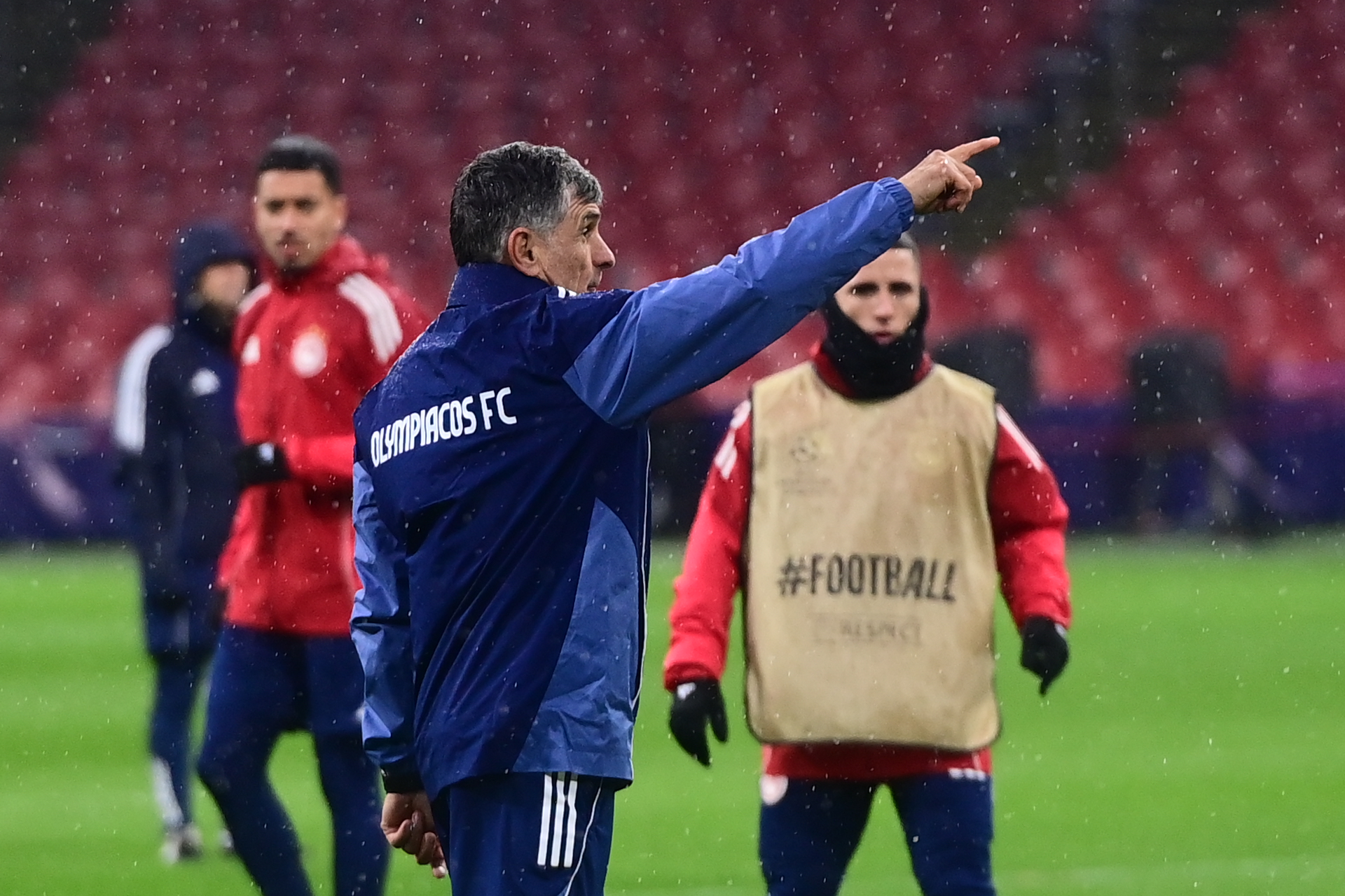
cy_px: 448
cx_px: 672
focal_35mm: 200
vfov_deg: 6.9
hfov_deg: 10.3
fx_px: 7472
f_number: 3.2
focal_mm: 200
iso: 2500
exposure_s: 1/1000
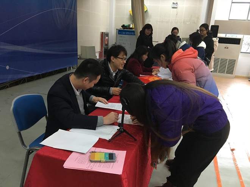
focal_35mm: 29
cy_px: 94
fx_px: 209
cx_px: 125
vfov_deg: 48.2
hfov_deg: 61.7
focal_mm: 4.15
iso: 250
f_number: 2.2
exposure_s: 1/33
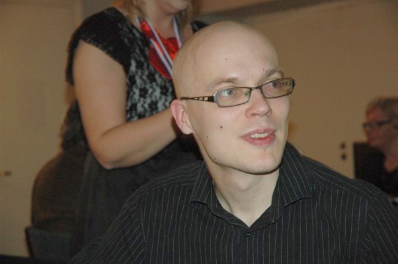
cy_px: 132
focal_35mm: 105
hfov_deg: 19.5
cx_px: 199
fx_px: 1160
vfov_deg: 13.0
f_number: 5
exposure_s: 1/60
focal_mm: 70
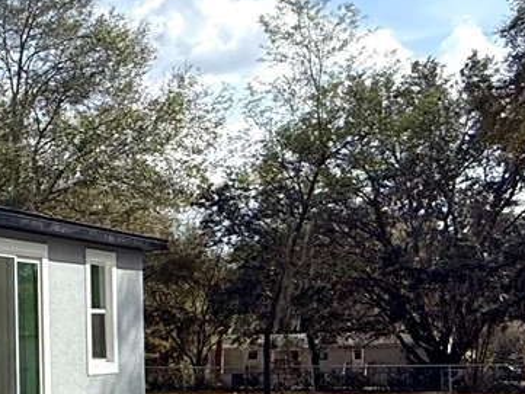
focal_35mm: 62
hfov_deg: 22.2
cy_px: 374
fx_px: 941
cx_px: -366
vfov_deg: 22.9
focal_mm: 2.22
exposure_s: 1/2410
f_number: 2.2
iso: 50
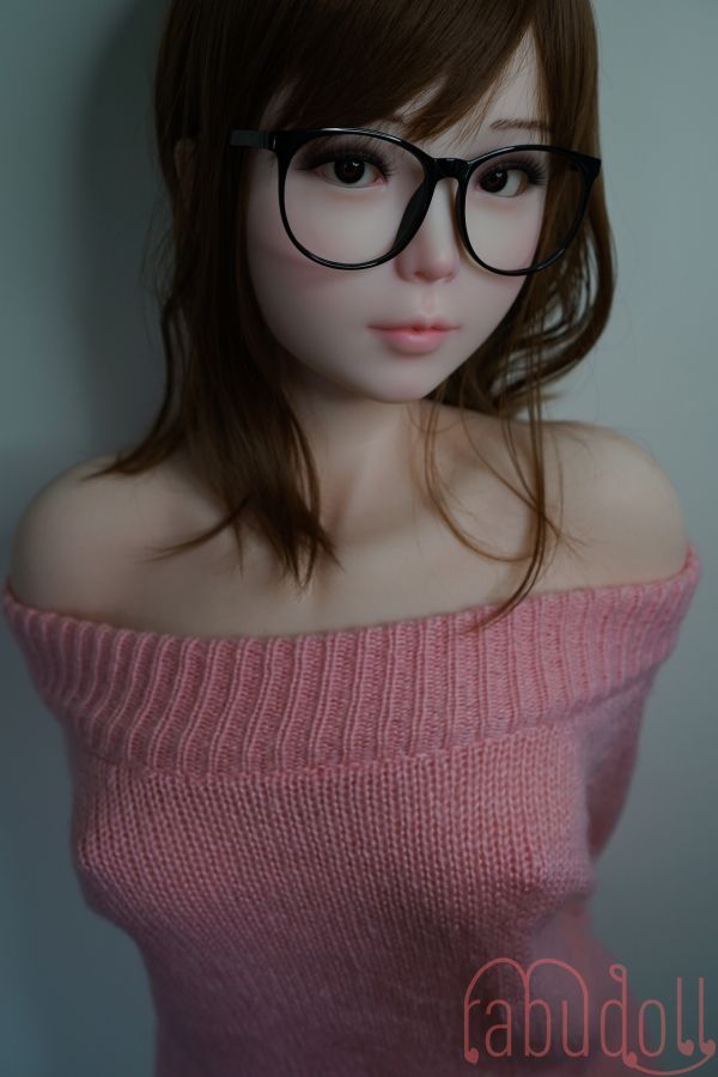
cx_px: 359
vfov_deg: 54.4
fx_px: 1047
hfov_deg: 37.9
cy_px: 538
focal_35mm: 35
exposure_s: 1/160
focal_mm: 35
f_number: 4
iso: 640
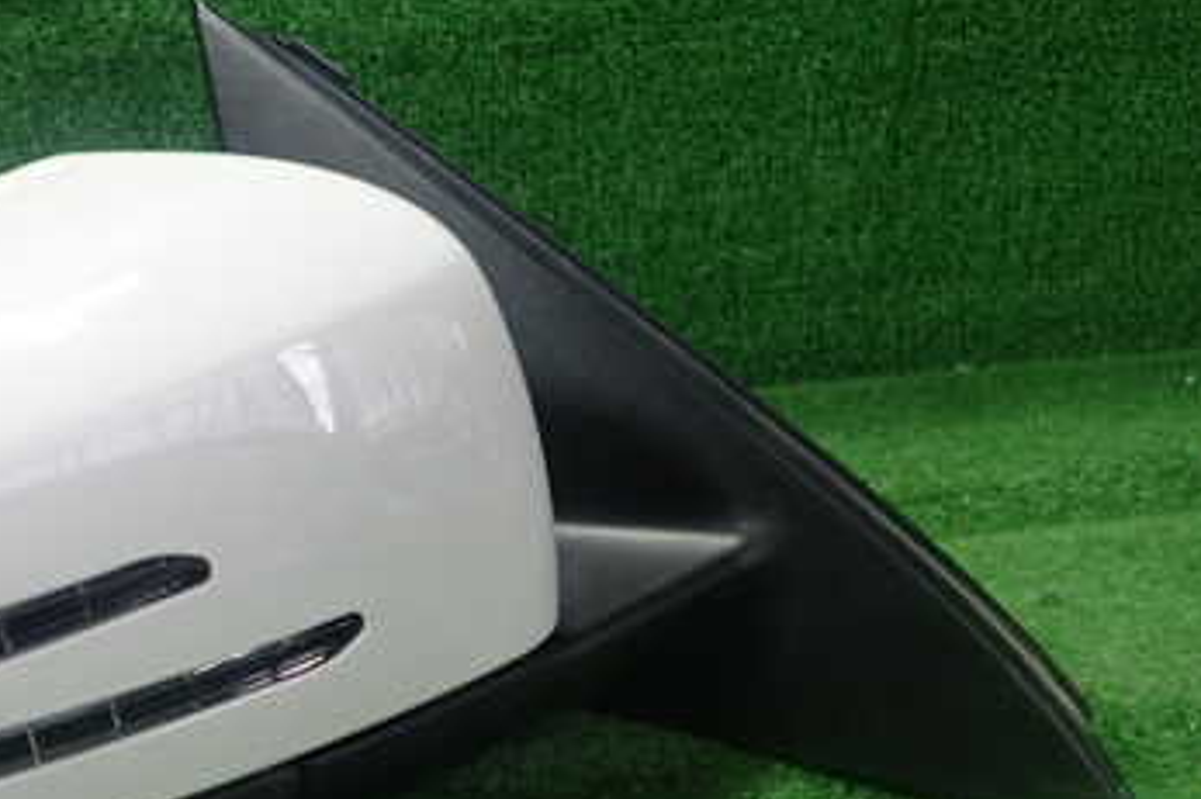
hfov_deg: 35.7
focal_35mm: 54
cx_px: 235
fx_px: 1801
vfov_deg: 24.9
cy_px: 519
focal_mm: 5.5
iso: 250
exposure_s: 1/125
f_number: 2.3
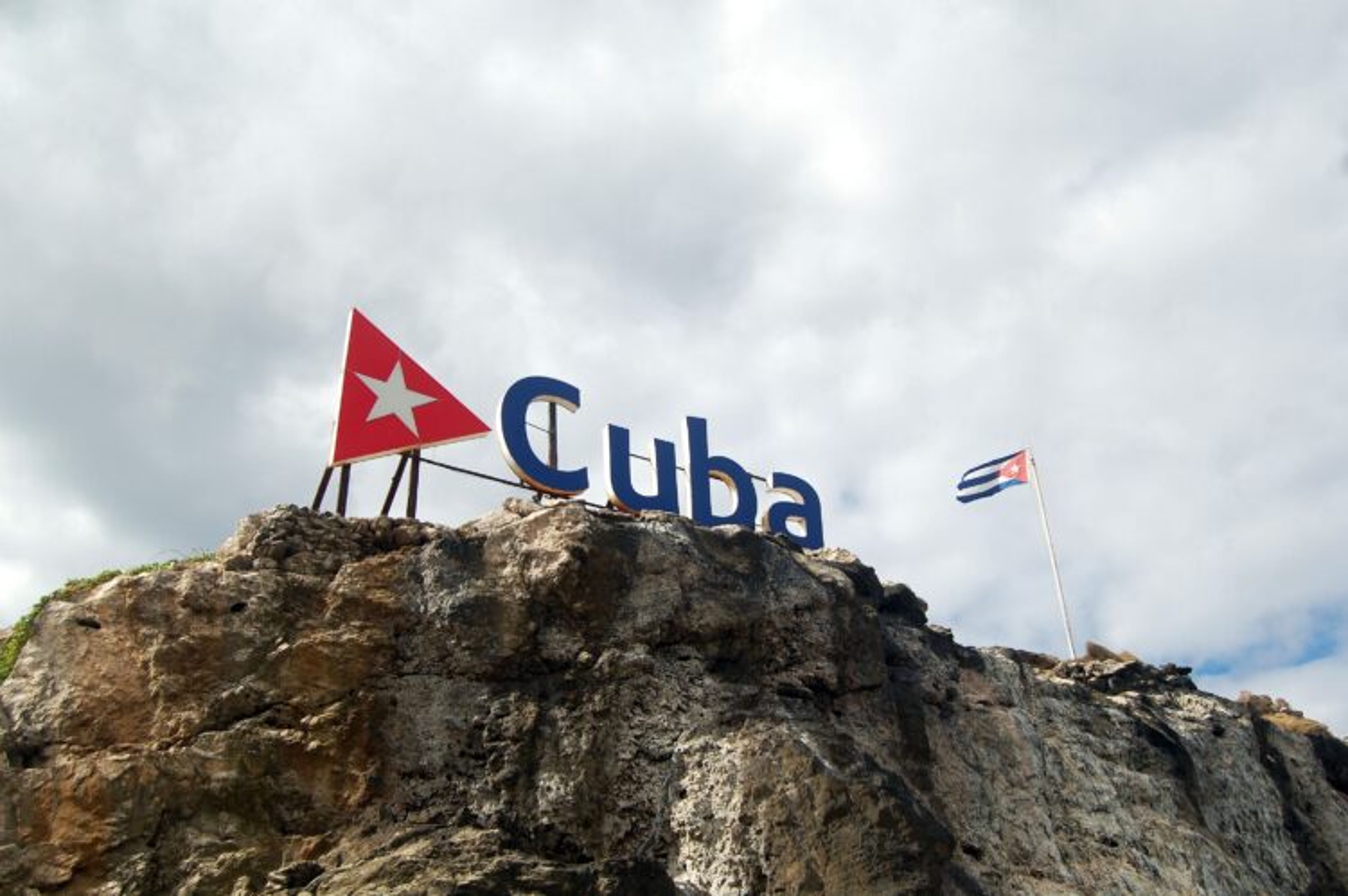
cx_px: 674
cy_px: 448
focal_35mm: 34
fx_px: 1291
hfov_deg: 55.1
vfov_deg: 38.3
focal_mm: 23
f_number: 5
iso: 200
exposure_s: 1/1250
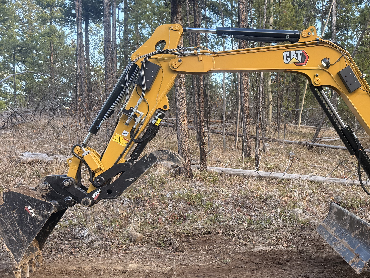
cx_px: 311
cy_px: 148
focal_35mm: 45
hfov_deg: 39.9
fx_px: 481
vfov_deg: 32.2
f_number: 1.78
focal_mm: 6.76
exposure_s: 1/231
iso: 125
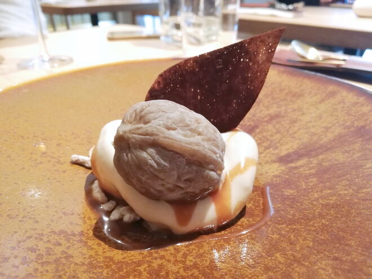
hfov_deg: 67.3
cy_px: 140
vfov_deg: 53.1
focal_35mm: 26
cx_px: 186
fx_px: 279
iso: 500
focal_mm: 3.81
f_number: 2.2
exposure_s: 1/20
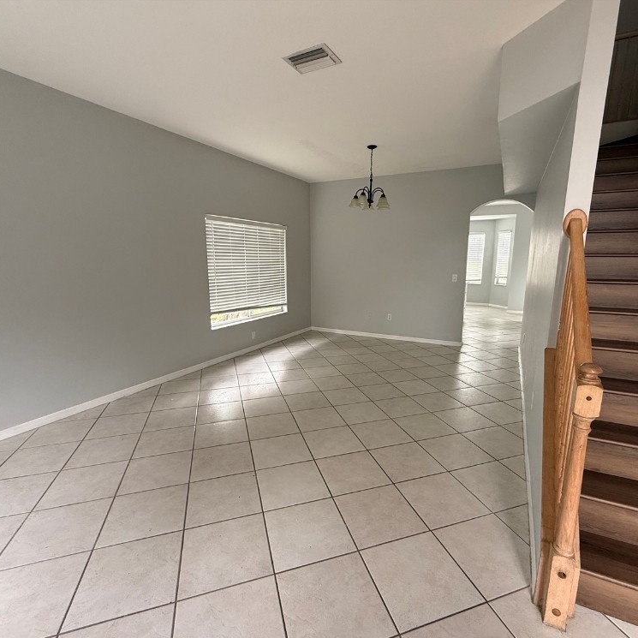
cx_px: 337
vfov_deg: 84.0
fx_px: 354
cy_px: 324
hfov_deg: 83.9
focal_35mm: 17
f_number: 2.2
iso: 125
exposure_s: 1/99
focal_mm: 2.22
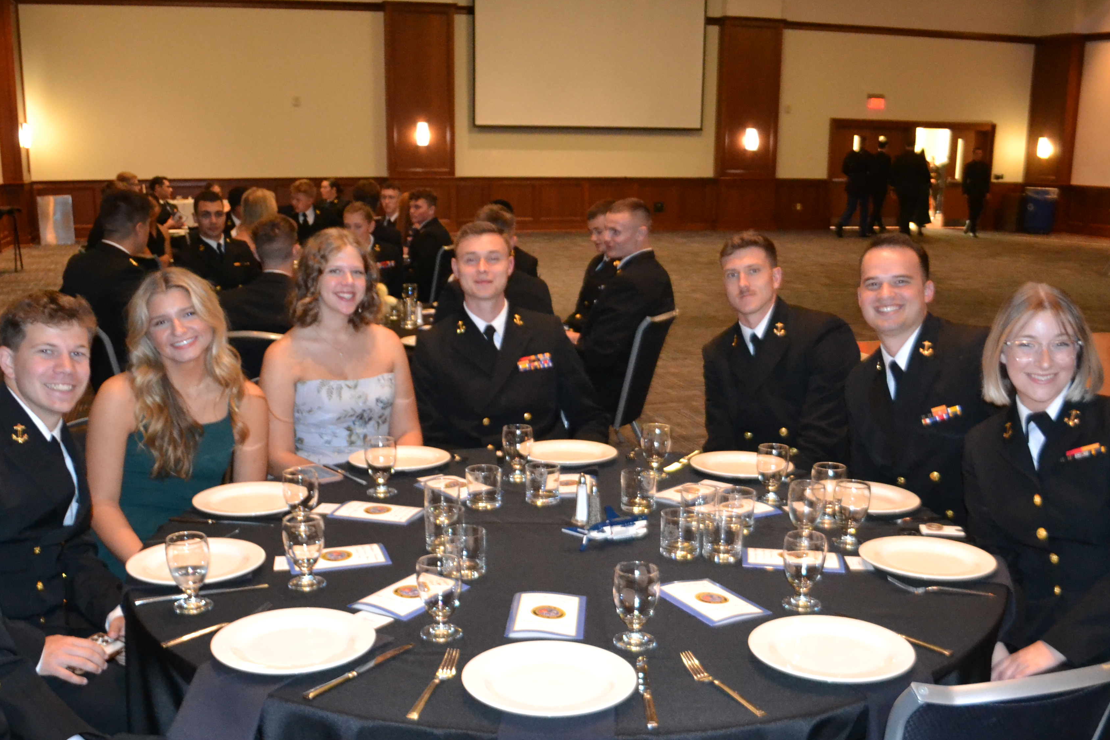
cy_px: 474
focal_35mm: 37
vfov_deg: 35.7
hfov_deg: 51.8
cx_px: 511
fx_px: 1141
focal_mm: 18
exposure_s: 1/60
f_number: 3.5
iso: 2800
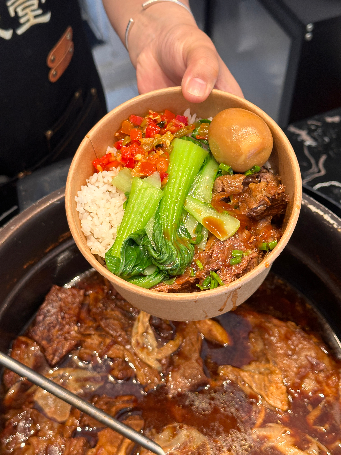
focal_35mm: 48
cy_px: 228
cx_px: 170
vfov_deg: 39.7
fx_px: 630
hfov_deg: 30.3
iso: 100
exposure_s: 1/60
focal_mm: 6.86
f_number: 1.78
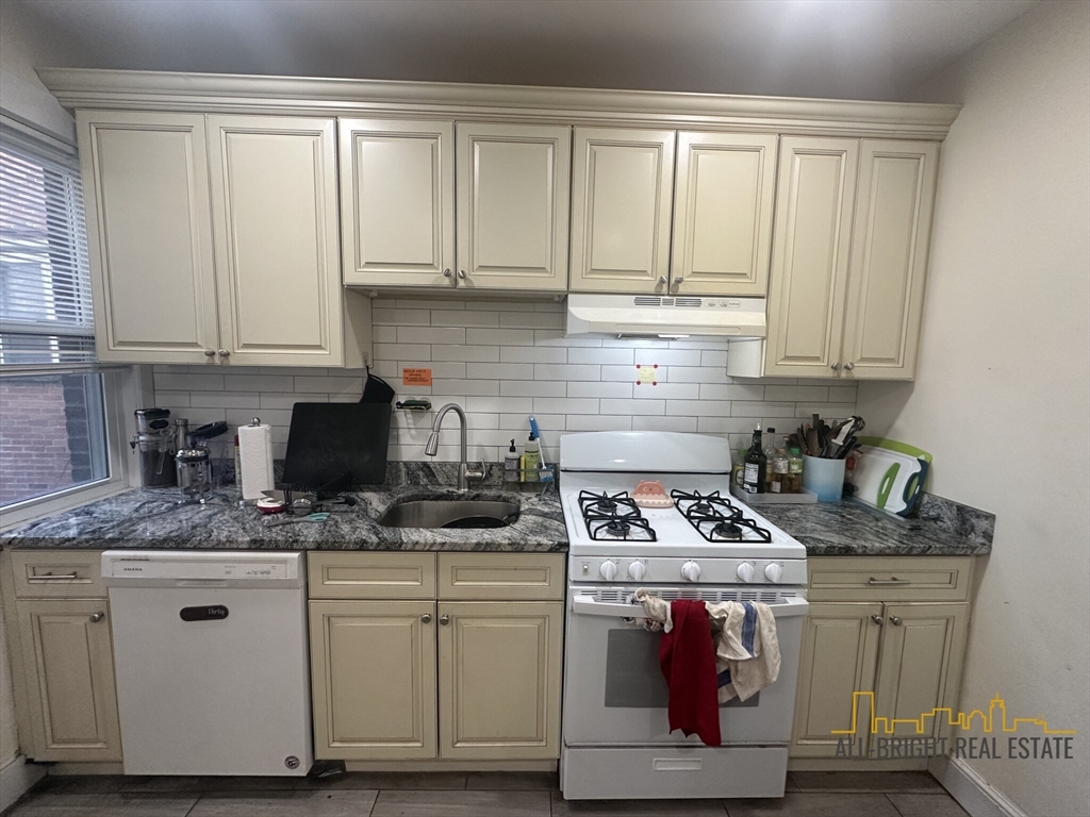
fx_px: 441
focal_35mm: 14
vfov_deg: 85.7
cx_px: 545
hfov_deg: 102.1
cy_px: 408
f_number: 2.2
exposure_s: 1/120
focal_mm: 2.22
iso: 200
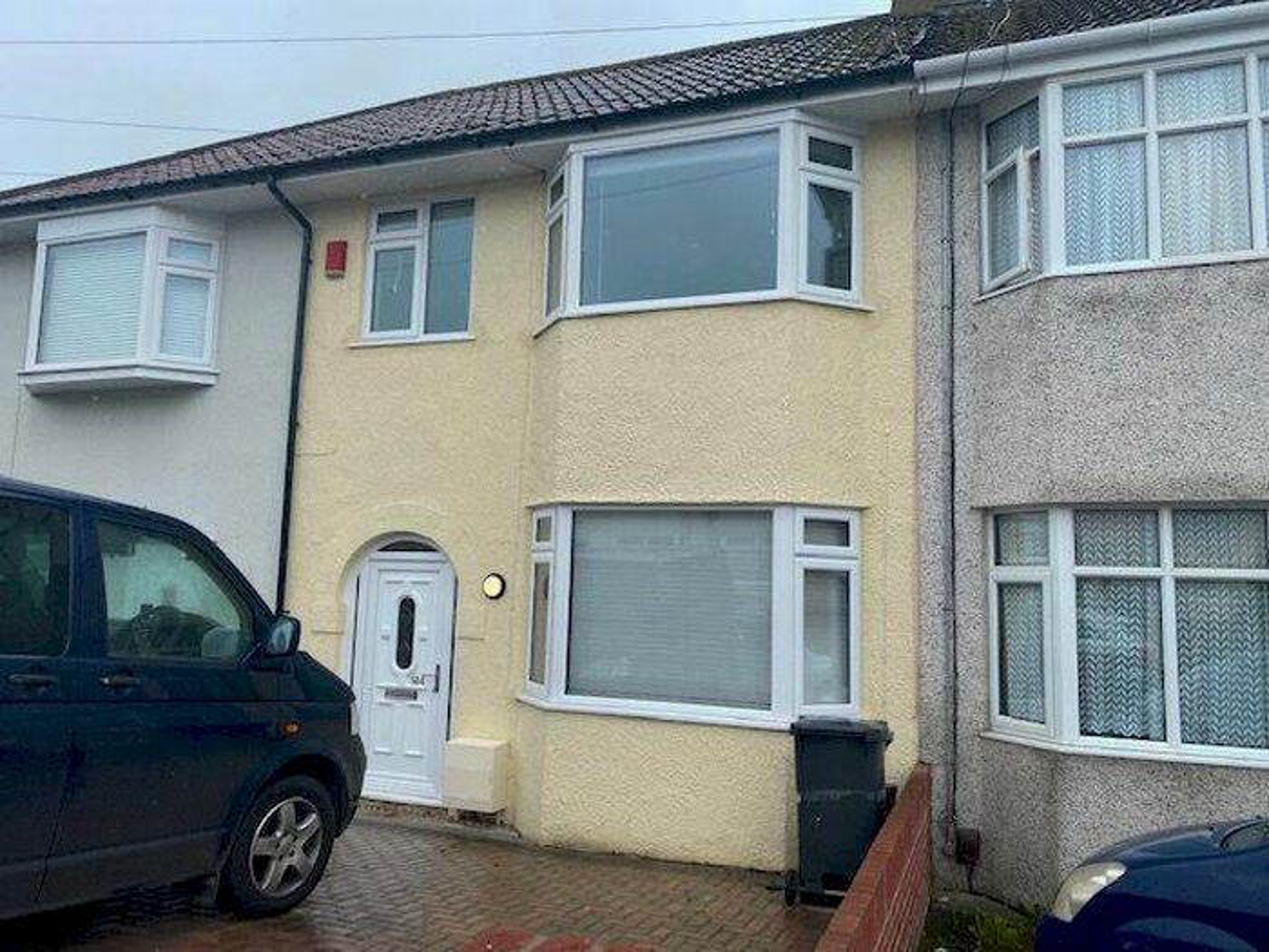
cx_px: 634
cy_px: 476
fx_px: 953
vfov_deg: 53.1
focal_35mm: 26
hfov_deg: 67.3
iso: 32
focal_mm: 4.25
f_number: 1.8
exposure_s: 1/1206
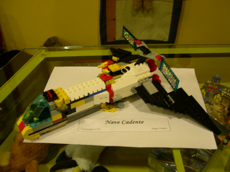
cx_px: 115
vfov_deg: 37.7
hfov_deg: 49.0
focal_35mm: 38
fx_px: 252
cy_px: 86
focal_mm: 8
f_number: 2.8
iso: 100
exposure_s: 1/6.5
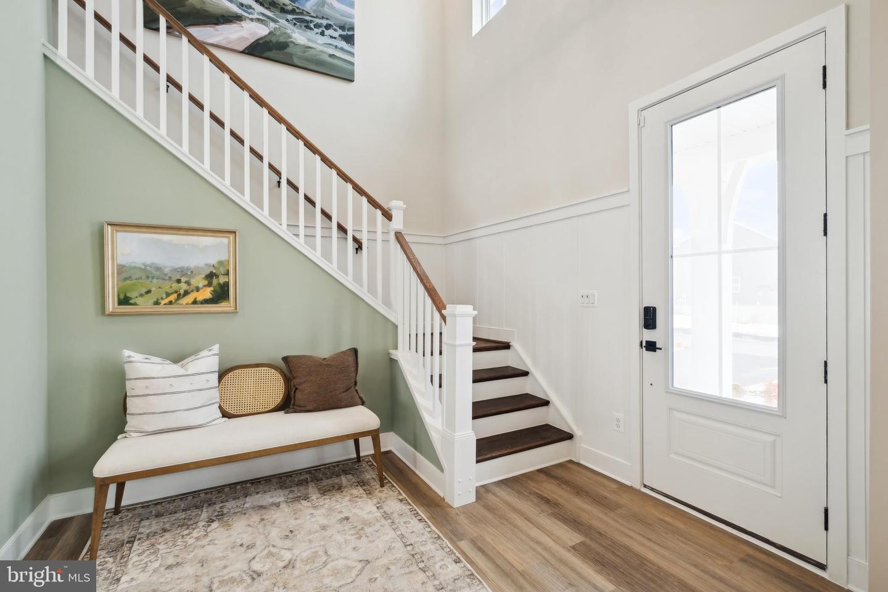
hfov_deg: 100.4
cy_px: 296
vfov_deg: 77.3
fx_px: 370
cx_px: 444
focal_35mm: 15
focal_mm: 10
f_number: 8
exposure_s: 1/30
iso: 400
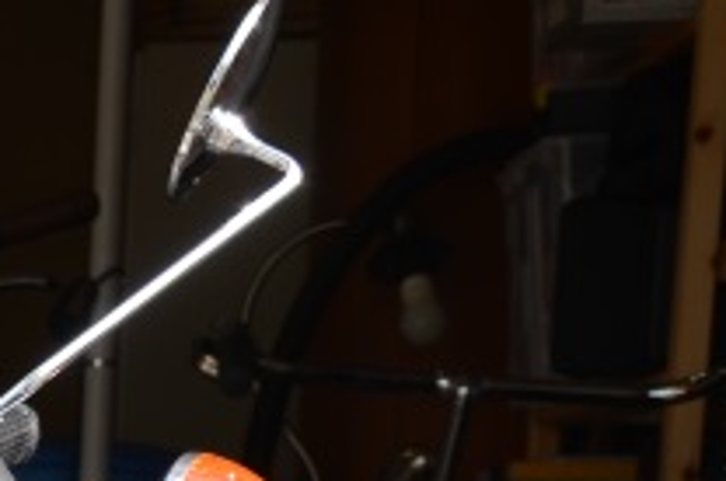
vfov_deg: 6.3
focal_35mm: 203
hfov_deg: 9.1
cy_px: 1331
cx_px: -1037
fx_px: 4087
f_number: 5.6
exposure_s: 1/80
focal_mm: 22
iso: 100
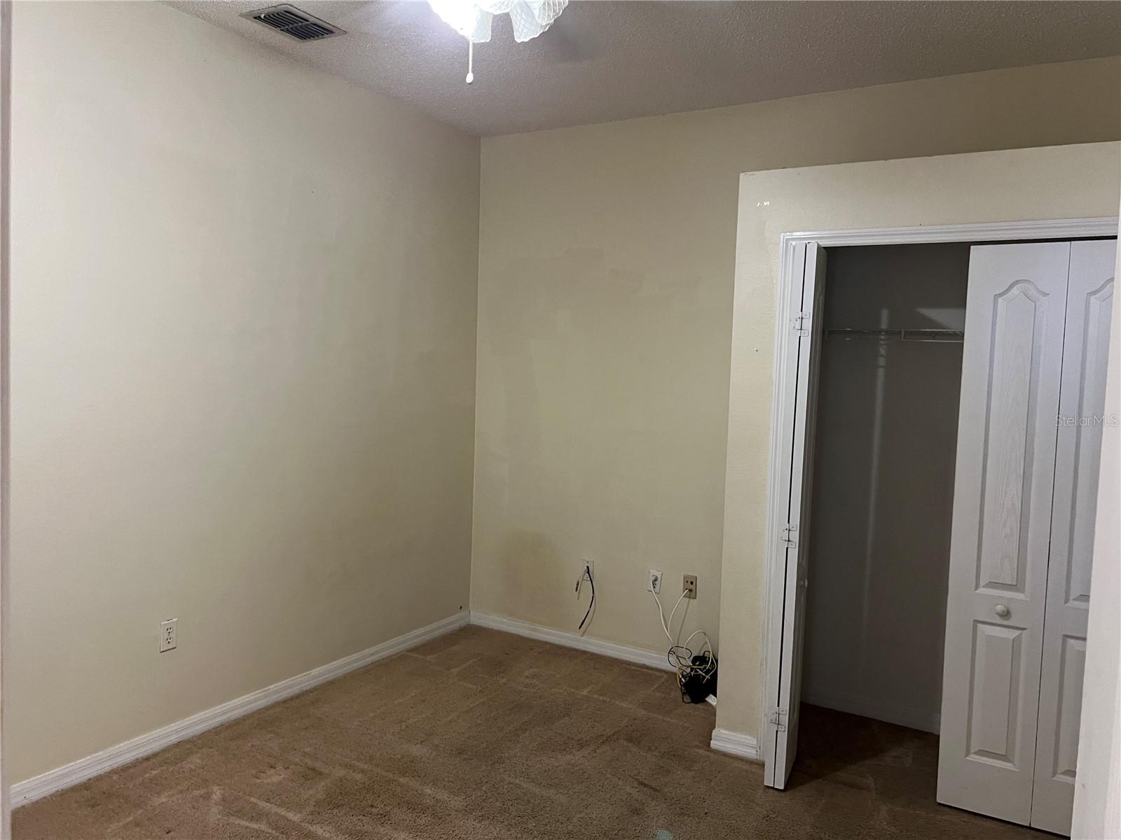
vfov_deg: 53.1
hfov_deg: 67.3
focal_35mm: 26
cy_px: 420
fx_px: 842
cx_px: 560
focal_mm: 5.7
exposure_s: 1/60
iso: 400
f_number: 1.5
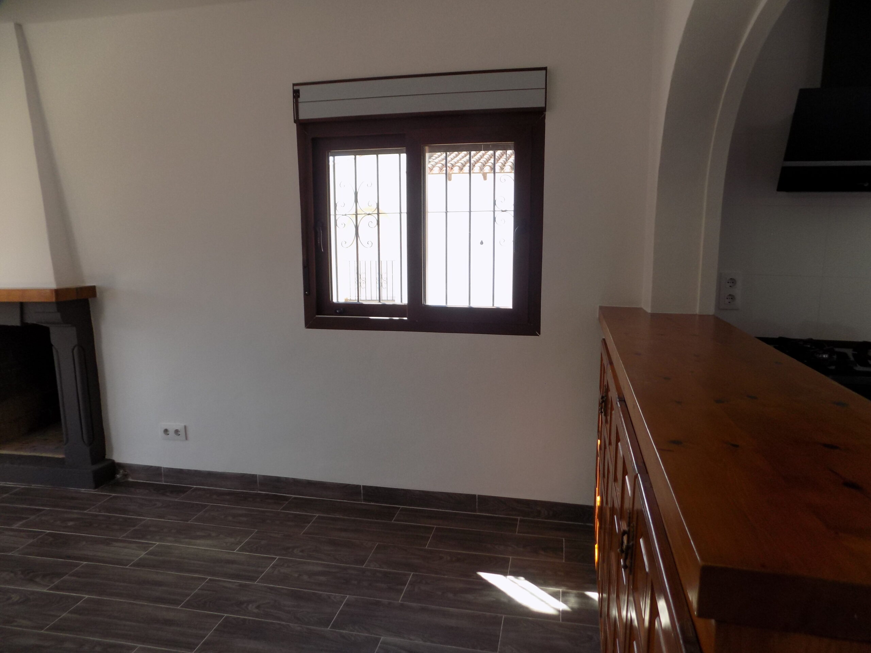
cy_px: 326
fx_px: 579
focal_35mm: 23
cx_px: 436
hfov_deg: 73.9
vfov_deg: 58.9
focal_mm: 4
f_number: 3.1
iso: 80
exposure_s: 1/125
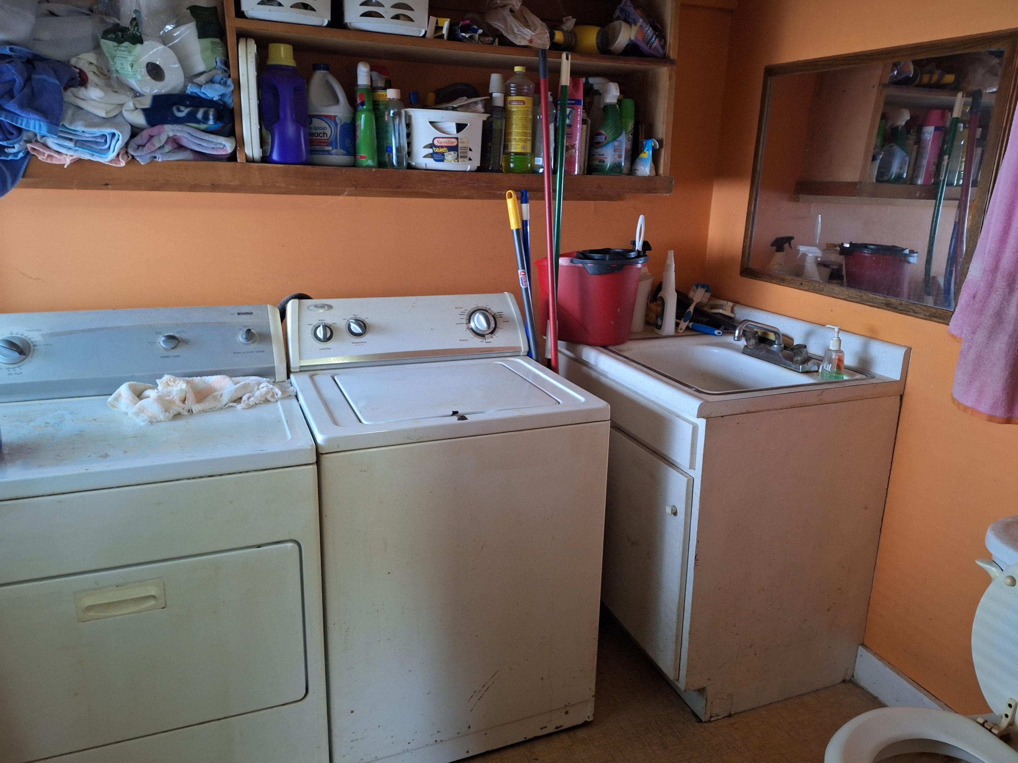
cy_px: 373
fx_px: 706
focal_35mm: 24
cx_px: 517
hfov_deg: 71.6
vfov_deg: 56.8
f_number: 1.8
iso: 400
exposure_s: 1/24
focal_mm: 5.54
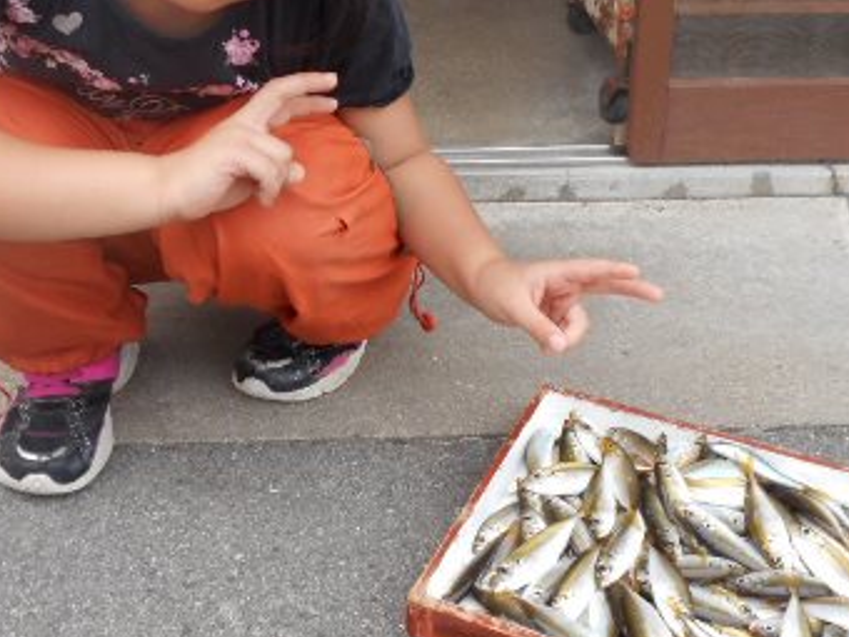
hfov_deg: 40.4
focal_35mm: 47
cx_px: 410
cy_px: 197
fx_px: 1153
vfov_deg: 30.6
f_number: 3.7
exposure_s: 1/30
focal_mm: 4.5
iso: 140
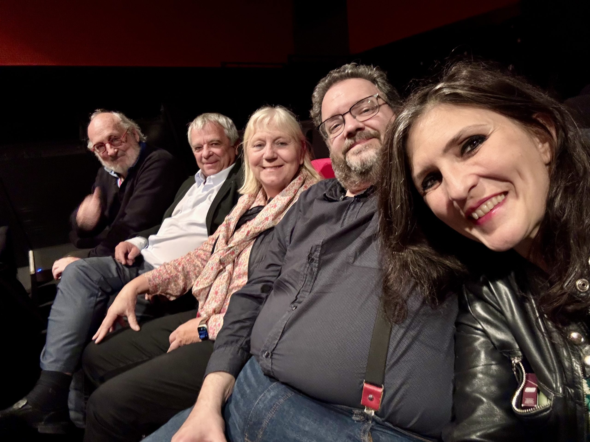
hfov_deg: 73.9
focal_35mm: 23
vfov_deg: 58.9
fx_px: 392
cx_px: 295
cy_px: 221
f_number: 1.9
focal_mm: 2.69
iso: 400
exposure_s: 1/33
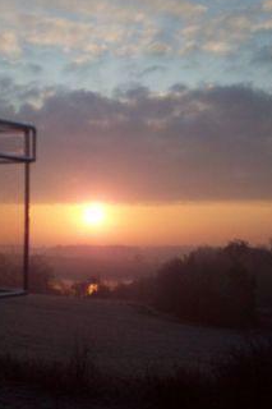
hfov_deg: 20.2
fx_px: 760
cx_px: 77
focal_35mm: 67
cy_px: 203
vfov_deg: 30.1
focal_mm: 7.6
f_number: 3.1
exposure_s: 1/640
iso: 80
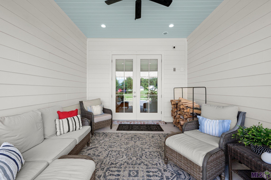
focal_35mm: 15
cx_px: 136
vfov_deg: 77.2
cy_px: 90
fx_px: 113
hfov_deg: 100.4
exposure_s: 1/160
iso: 640
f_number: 8
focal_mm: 15
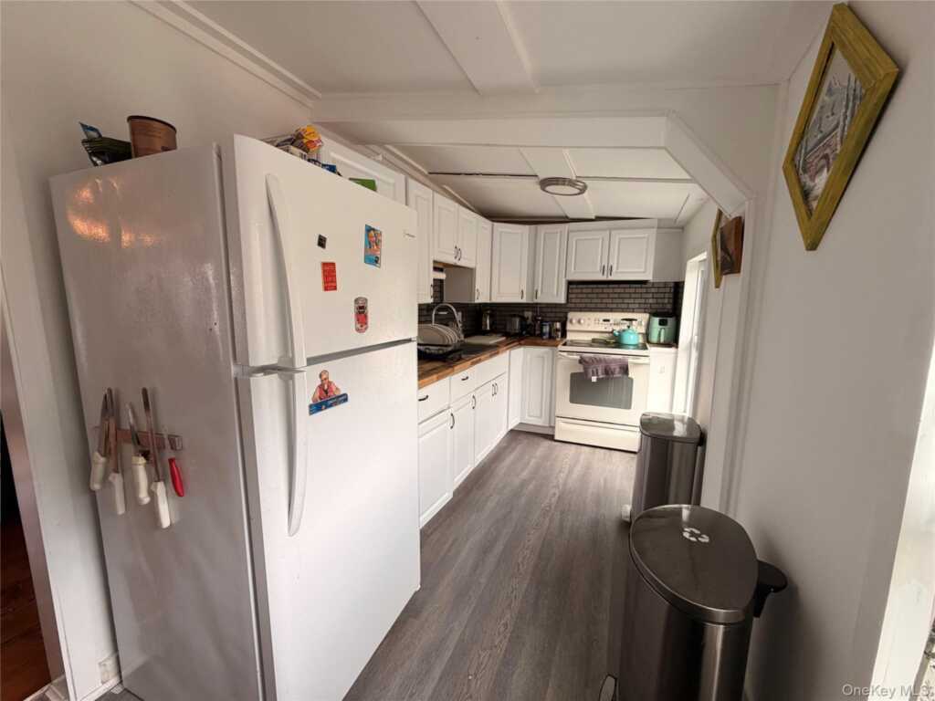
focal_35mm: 14
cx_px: 468
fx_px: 378
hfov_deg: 102.1
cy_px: 350
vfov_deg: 85.7
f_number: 2.2
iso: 160
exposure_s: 1/121
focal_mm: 2.22
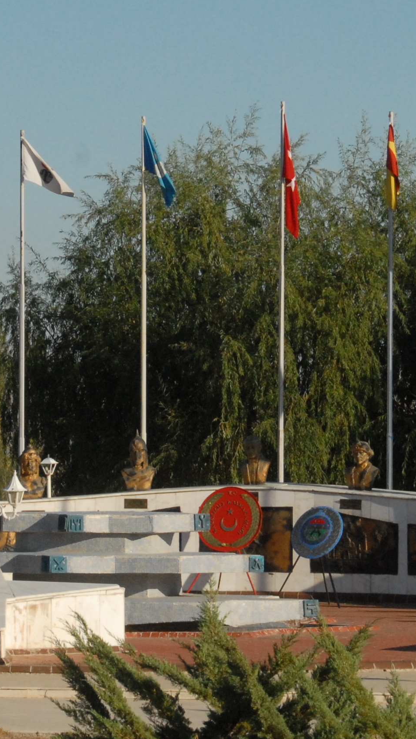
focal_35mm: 223
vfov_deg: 9.7
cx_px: 177
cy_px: 374
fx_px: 4373
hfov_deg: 5.4
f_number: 13
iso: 640
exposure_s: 1/640
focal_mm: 62
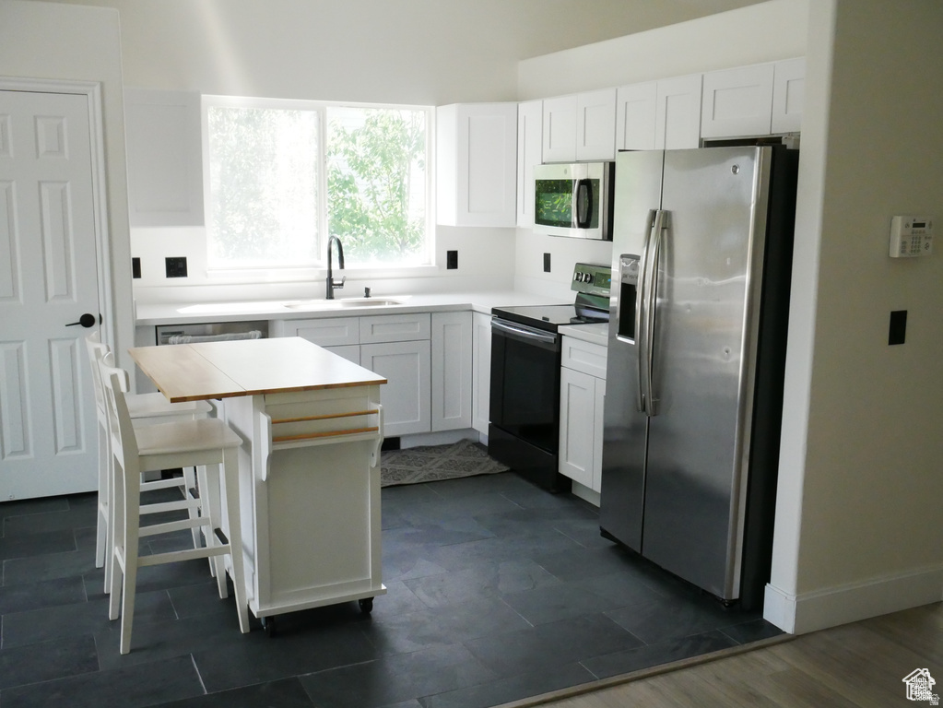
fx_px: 981
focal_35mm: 36
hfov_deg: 51.3
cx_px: 472
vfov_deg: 39.7
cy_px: 354
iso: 3200
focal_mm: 18
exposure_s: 1/500
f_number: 9
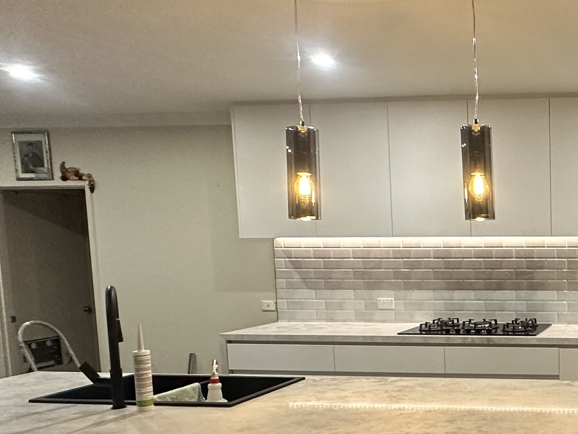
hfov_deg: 40.4
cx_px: 624
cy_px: 298
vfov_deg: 37.2
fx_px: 635
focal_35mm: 38
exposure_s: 1/100
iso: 320
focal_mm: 2.22
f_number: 2.2
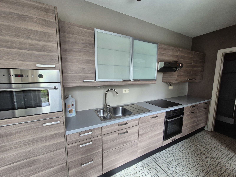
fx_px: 89
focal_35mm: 13
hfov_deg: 106.2
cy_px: 88
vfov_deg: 89.9
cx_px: 118
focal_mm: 2.2
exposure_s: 1/50
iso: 125
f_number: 2.2
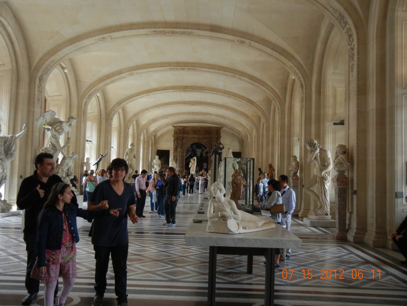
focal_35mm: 34
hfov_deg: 54.0
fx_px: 400
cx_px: 204
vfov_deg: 41.8
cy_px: 153
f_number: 3.6
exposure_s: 1/57.6
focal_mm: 6.2
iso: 271
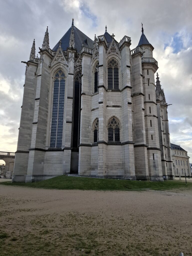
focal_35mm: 23
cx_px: 96
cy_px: 128
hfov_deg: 58.9
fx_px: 170
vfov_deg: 73.9
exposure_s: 1/669
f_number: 1.8
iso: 50
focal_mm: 5.54
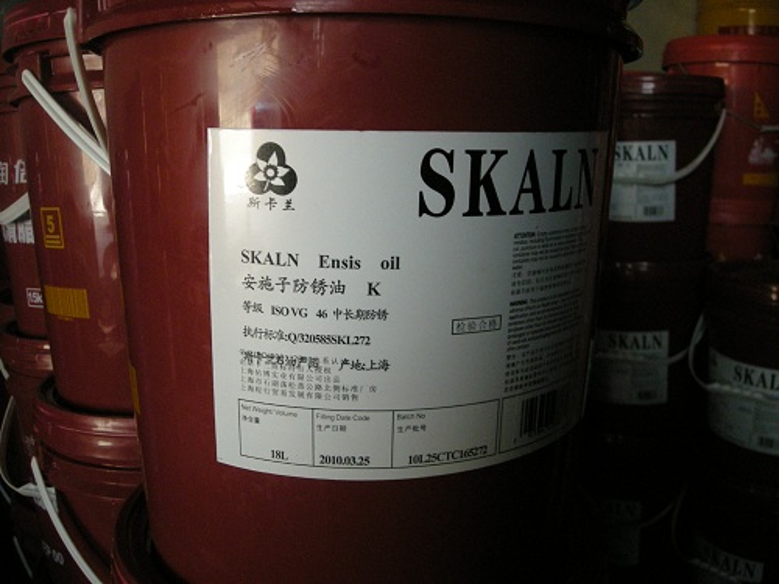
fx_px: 788
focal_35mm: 35
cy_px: 292
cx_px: 390
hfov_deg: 52.6
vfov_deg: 40.7
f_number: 2.8
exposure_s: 1/64.1
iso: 244
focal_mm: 5.7
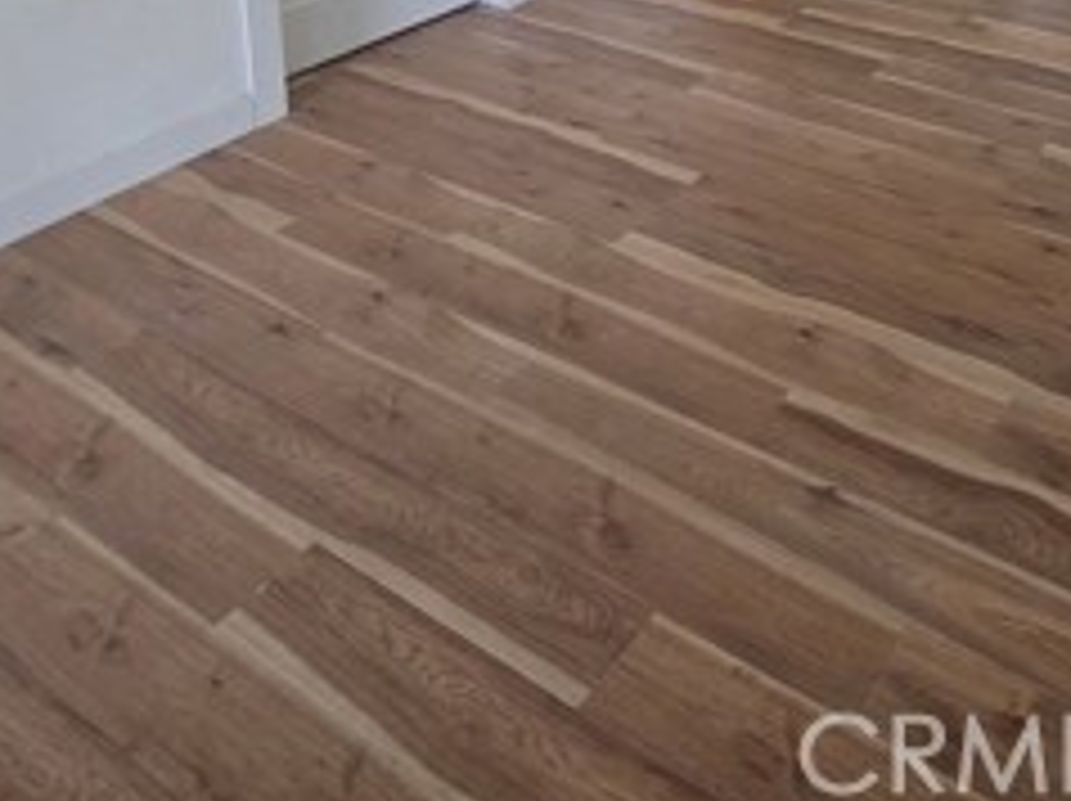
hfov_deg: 50.2
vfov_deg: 30.9
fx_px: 1082
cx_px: 824
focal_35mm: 35
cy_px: -261
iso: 50
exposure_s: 1/60
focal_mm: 2.2
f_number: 2.2
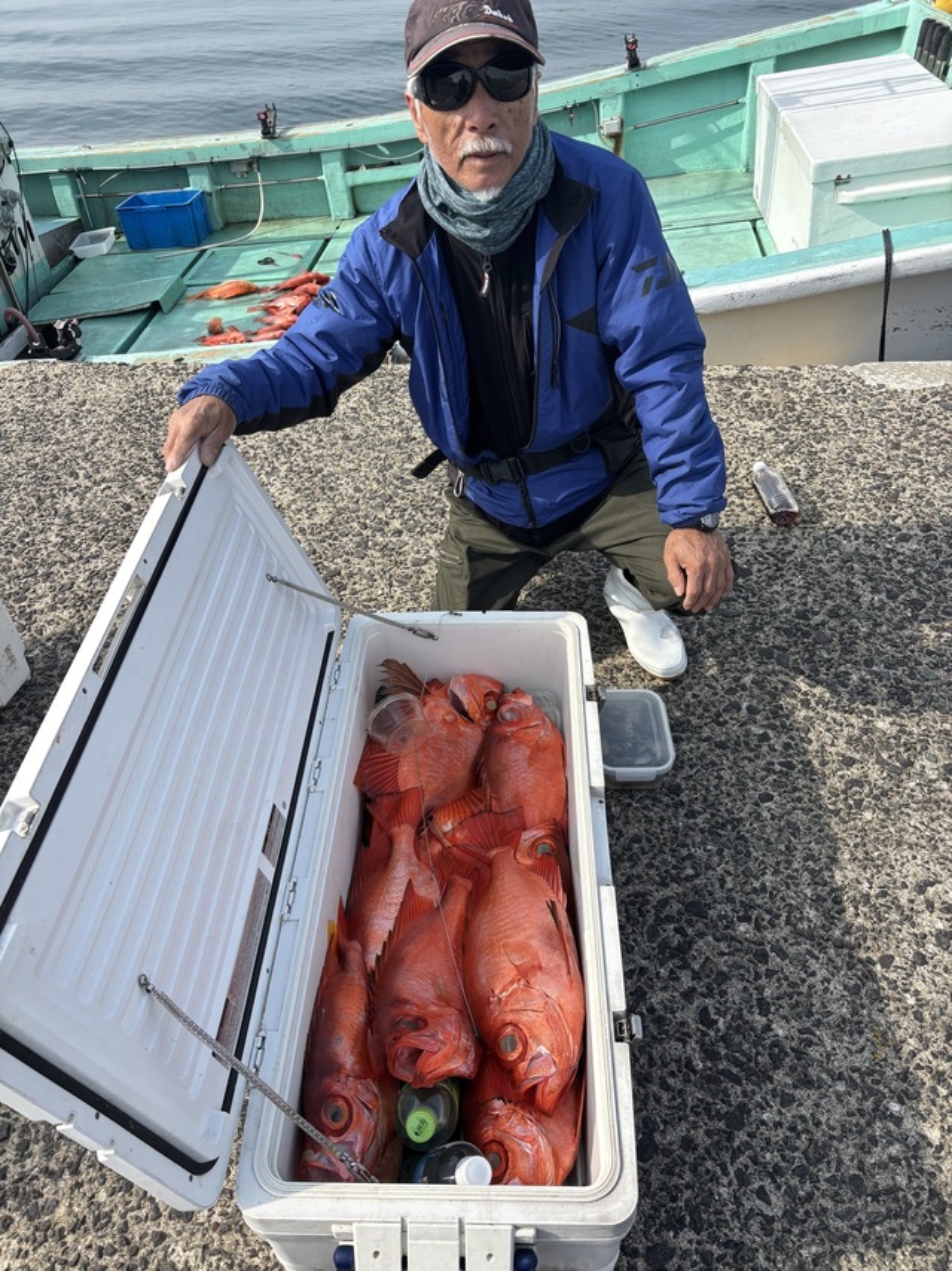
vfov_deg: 67.3
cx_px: 476
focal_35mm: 26
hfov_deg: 53.0
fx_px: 954
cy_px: 636
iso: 50
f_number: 1.6
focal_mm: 5.96
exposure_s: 1/1543
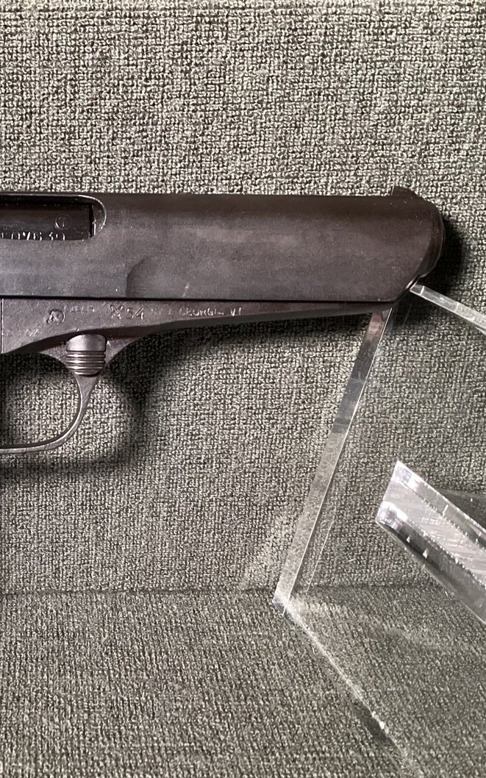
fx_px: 996
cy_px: 406
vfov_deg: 42.6
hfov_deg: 26.3
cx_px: 32
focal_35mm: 47
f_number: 2.4
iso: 320
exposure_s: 1/40
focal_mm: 3.3
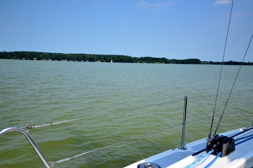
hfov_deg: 53.2
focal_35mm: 36
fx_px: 252
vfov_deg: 36.7
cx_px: 126
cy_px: 84
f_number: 4
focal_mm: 24
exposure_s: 1/8000
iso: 900
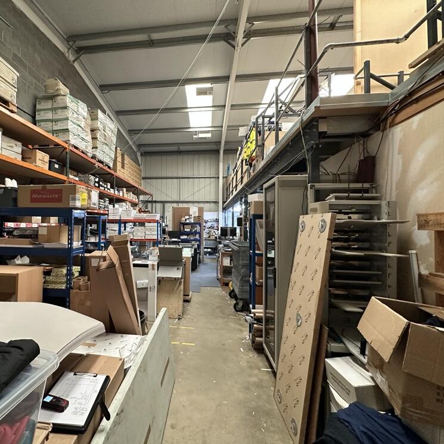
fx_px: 247
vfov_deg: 84.0
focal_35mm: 17
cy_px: 220
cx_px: 172
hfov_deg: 82.7
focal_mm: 2.22
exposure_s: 1/50
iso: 400
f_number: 2.2
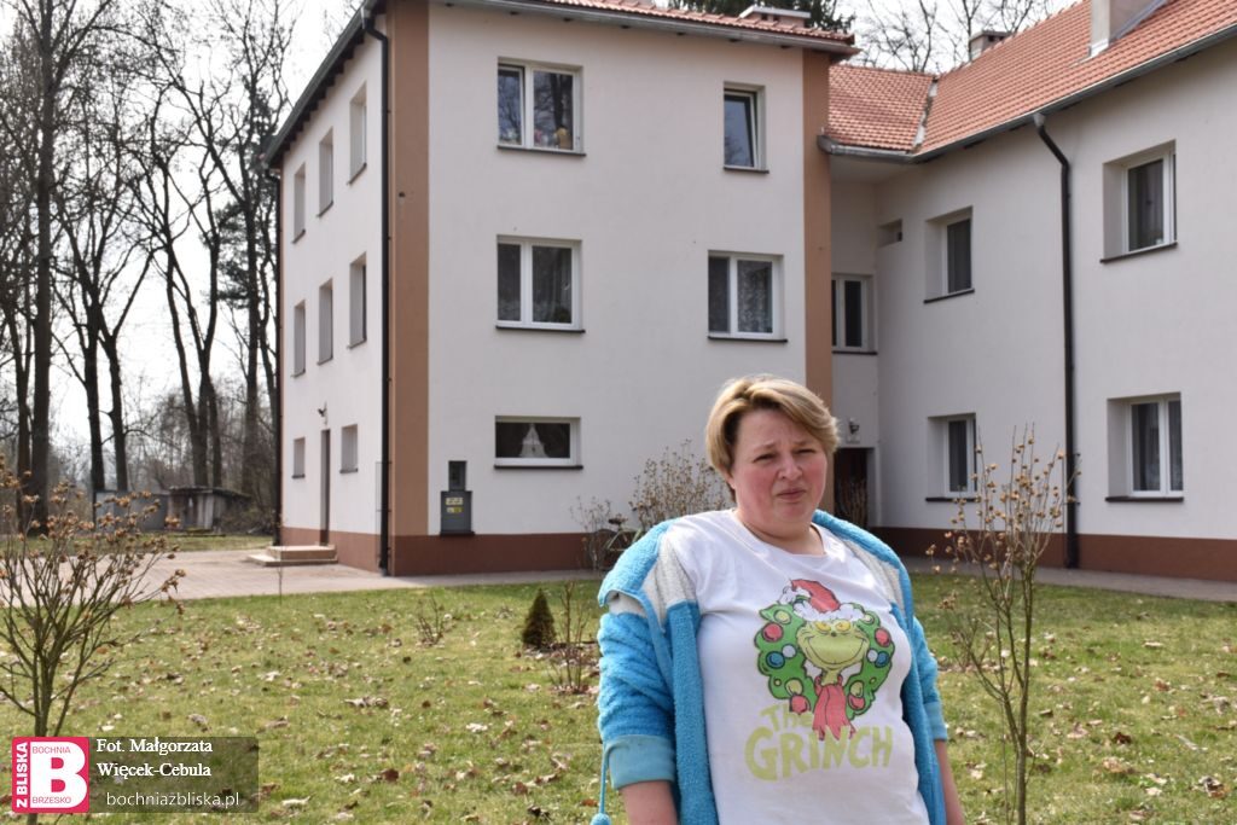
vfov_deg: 33.0
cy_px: 412
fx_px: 1392
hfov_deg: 47.9
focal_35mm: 40
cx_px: 618
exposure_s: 1/400
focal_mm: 27
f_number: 10
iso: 200
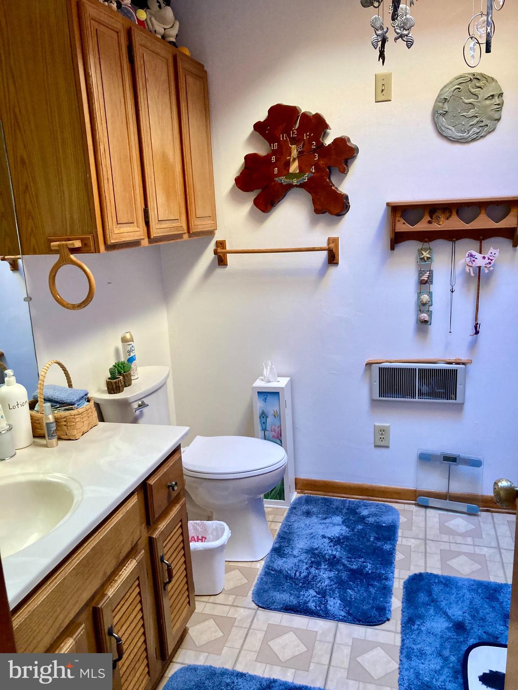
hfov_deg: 49.7
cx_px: 259
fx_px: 559
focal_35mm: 28
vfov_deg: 63.4
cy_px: 345
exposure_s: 1/60
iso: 200
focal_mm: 3.99
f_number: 1.8
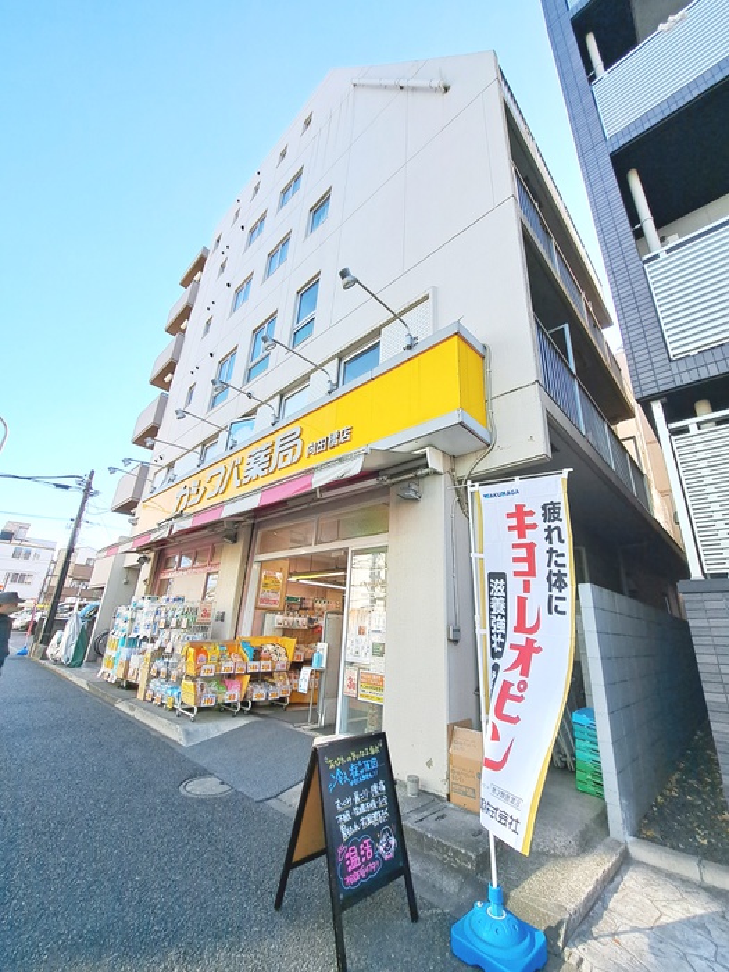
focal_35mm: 13
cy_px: 486
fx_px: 365
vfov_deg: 106.2
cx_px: 364
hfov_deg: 89.9
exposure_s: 1/602
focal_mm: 1.74
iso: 50
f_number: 2.2
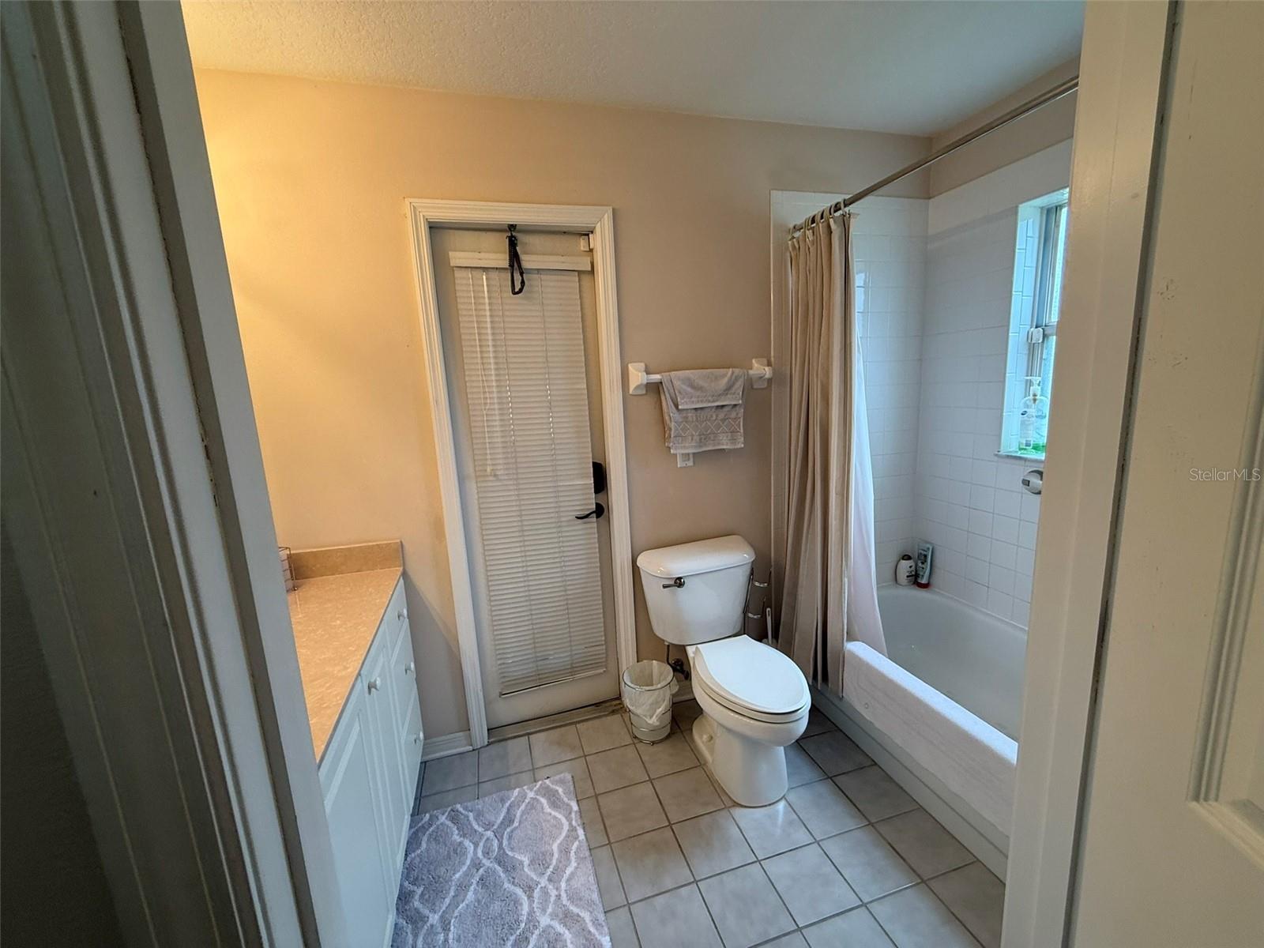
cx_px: 632
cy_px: 474
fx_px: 511
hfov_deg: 102.1
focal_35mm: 14
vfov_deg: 85.7
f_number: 2.2
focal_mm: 2.22
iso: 125
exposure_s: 1/120
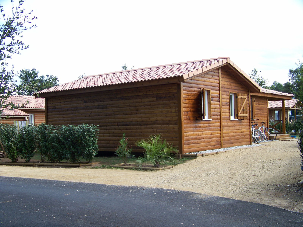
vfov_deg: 33.6
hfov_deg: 43.9
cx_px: 152
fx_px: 376
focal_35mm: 43
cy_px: 114
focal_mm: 6.75
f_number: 2.8
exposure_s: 1/400
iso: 64
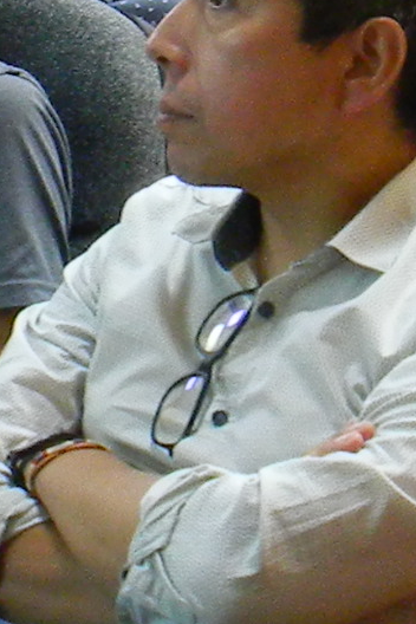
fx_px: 3120
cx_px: -253
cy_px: 126
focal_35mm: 180
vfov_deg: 11.4
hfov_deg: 7.5
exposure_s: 1/7.9
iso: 273
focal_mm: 5
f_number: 3.5
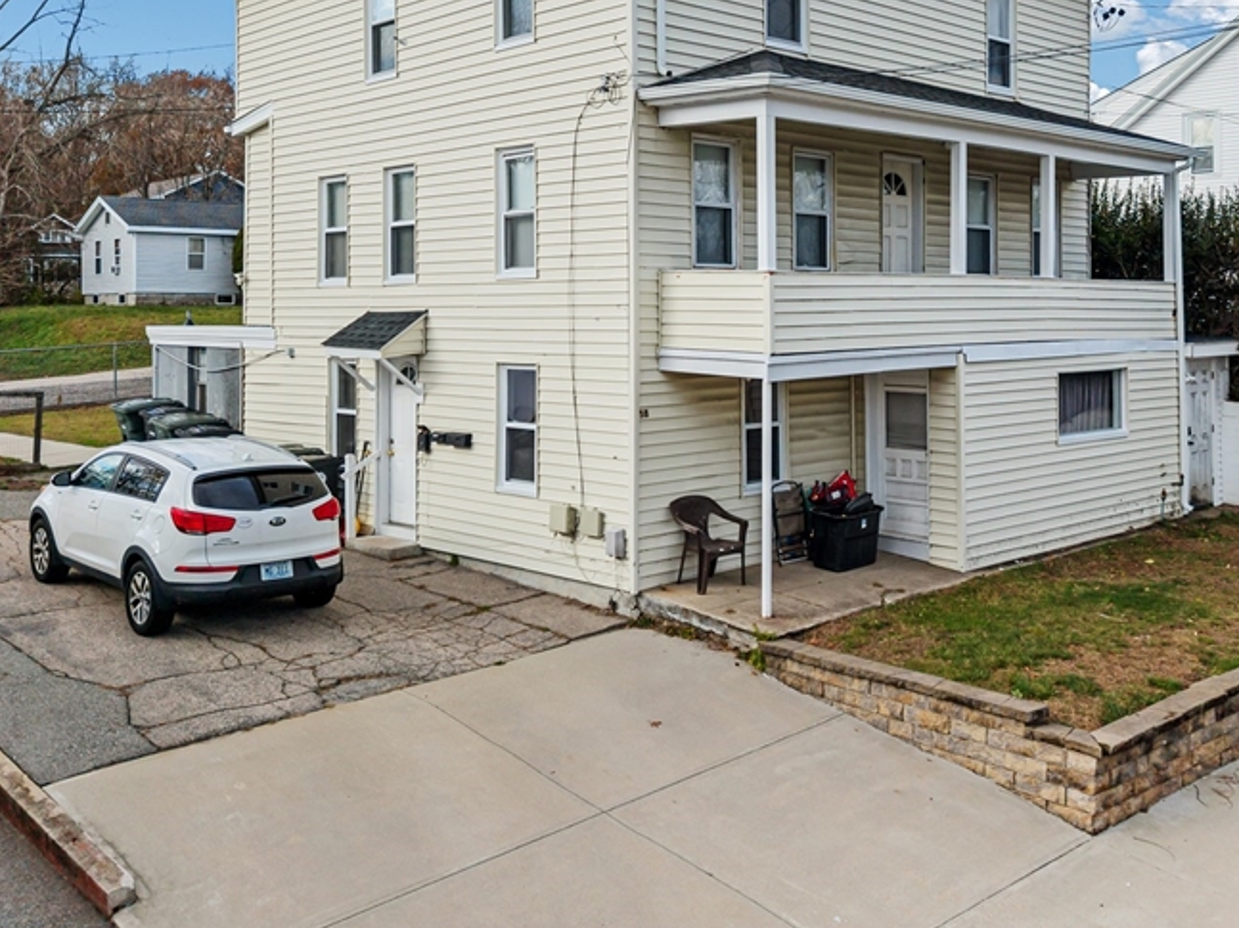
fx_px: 1360
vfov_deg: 37.4
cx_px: 743
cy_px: 329
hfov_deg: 48.7
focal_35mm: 38
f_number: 1.8
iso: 290
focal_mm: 8.67
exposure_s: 1/3200
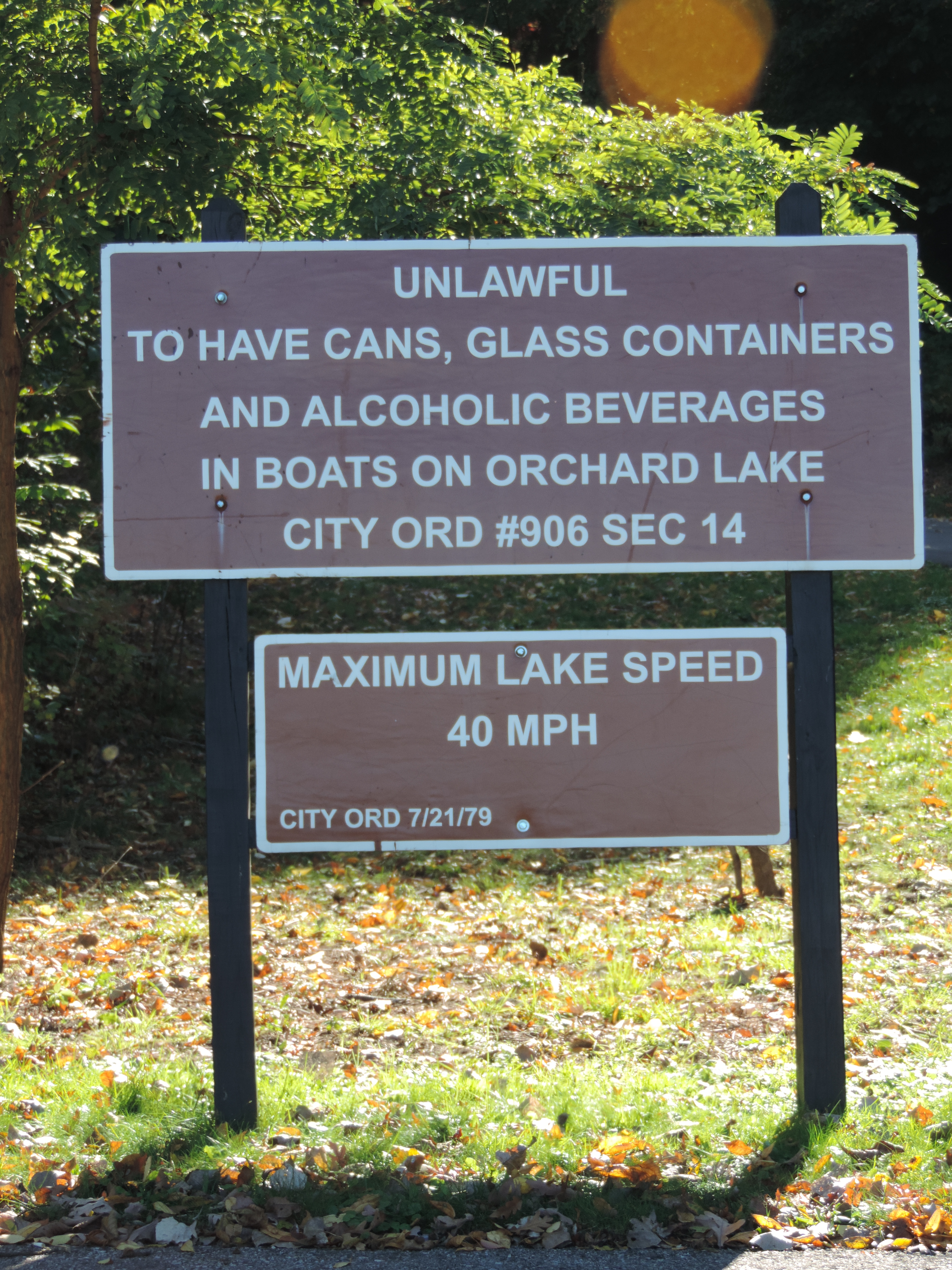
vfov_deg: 18.7
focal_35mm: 105
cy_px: 635
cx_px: 476
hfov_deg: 14.1
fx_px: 3850
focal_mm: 18.7
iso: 80
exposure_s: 1/160
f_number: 4.2
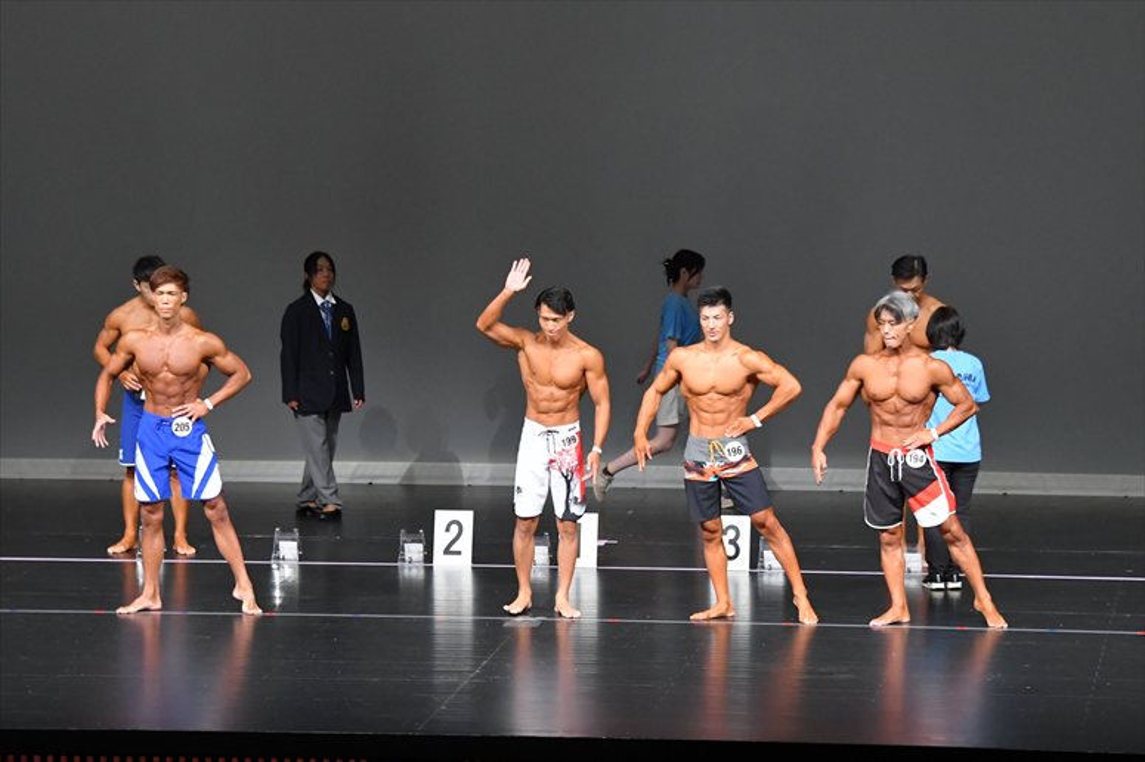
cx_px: 572
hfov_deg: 11.8
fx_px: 5532
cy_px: 381
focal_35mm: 174
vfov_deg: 7.9
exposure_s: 1/400
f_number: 5.6
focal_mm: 116
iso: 5000
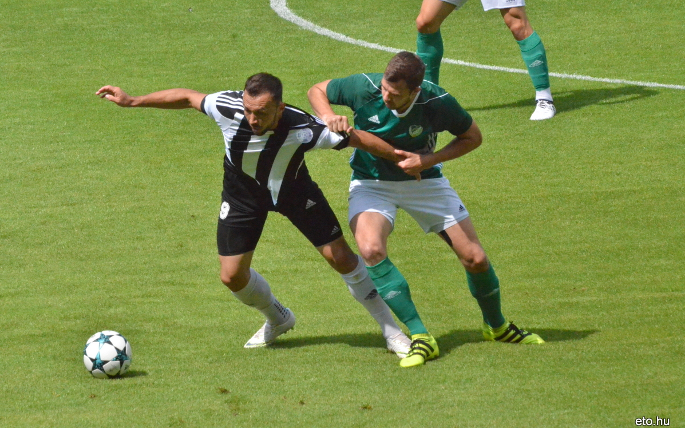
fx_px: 8568
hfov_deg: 4.6
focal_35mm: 459
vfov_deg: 2.9
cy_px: 215
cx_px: 343
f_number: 14
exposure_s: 1/8000
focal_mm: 300
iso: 6400
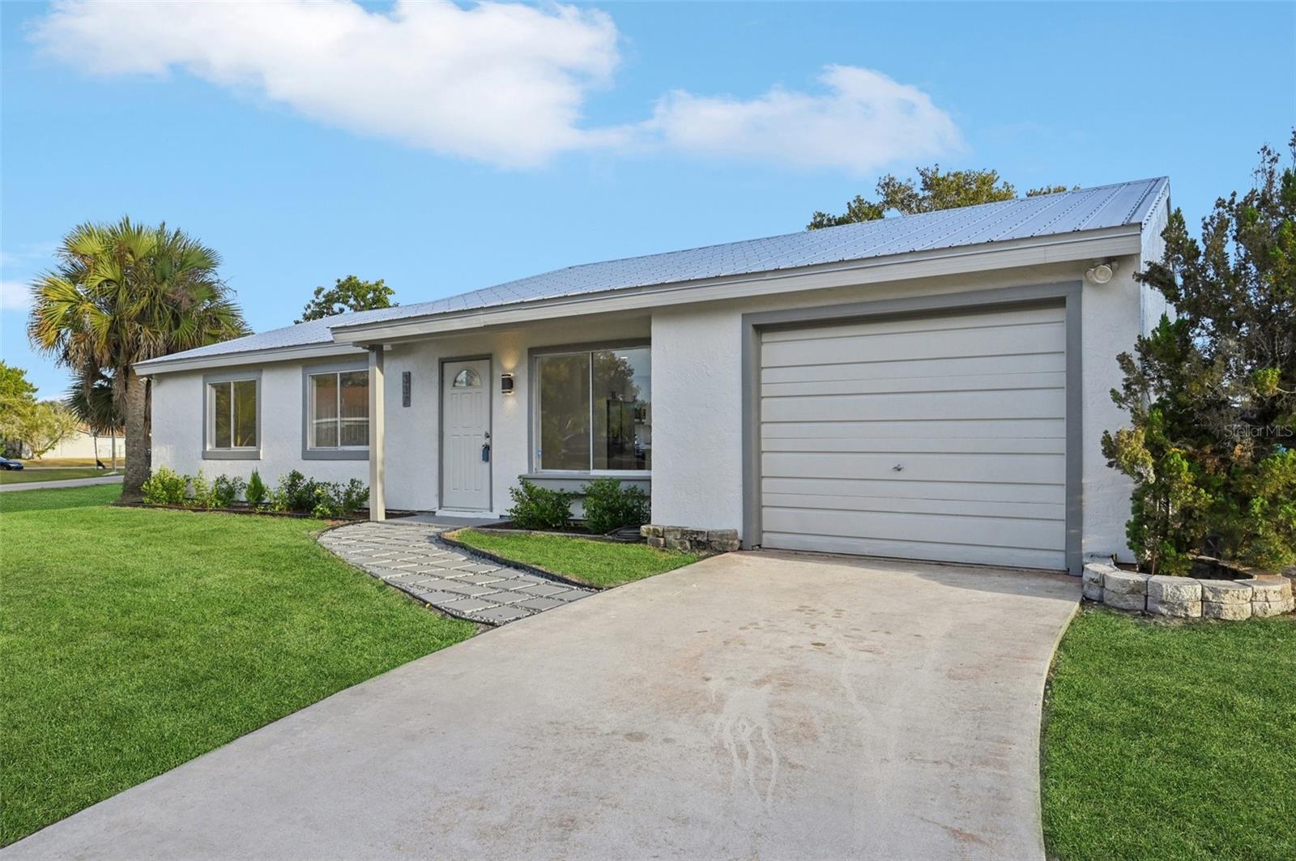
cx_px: 648
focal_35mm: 22
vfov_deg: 56.0
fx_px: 809
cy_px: 430
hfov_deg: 77.4
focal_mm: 22.5
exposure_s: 1/1250
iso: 1000
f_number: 8
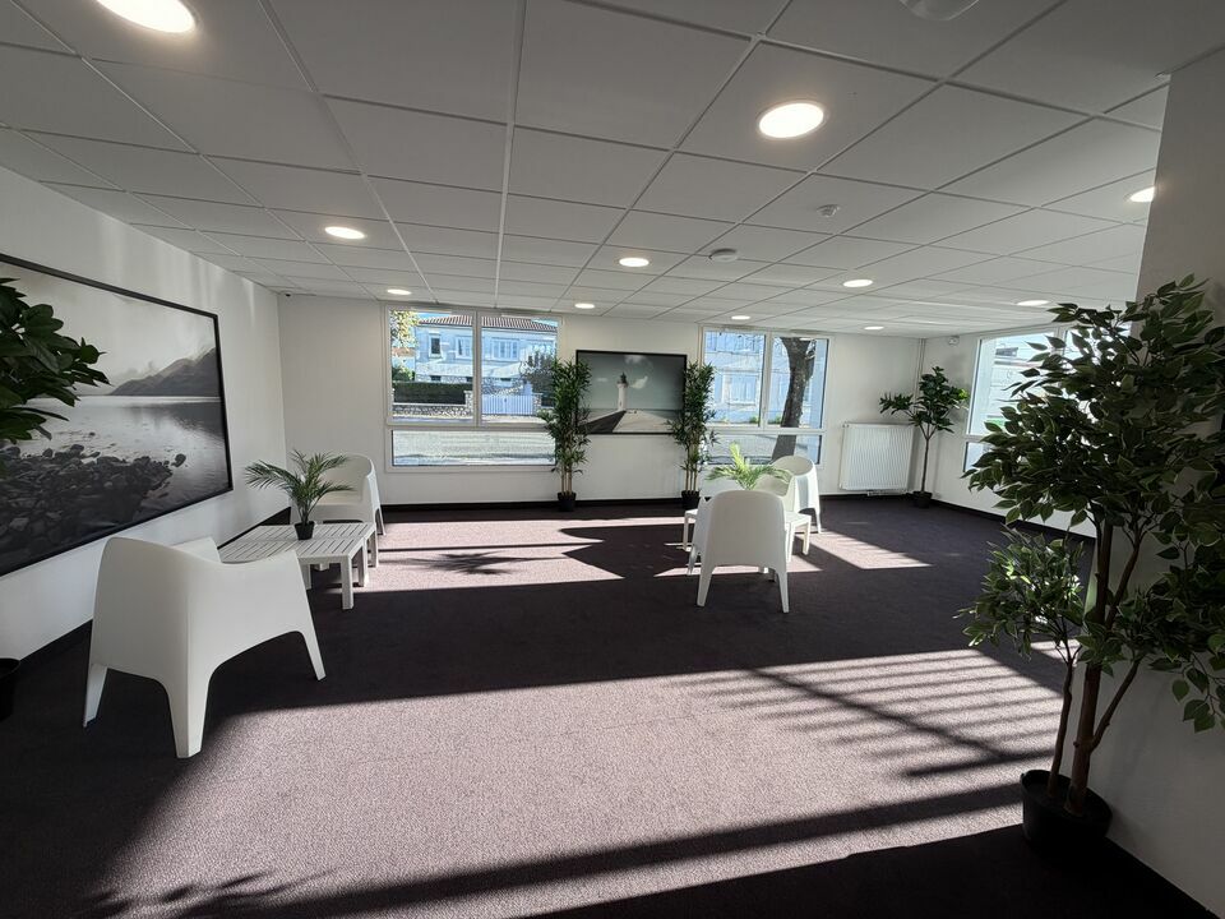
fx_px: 495
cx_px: 612
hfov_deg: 102.1
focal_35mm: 14
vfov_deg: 85.7
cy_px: 460
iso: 40
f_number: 2.2
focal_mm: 2.22
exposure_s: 1/151
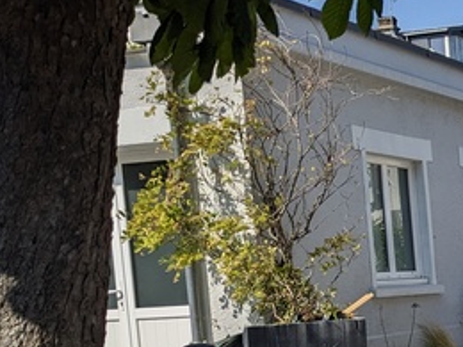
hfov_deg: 20.2
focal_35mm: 83
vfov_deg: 17.3
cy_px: 363
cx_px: 696
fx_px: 1110
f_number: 1.73
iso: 46
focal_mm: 4.38
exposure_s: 1/4695
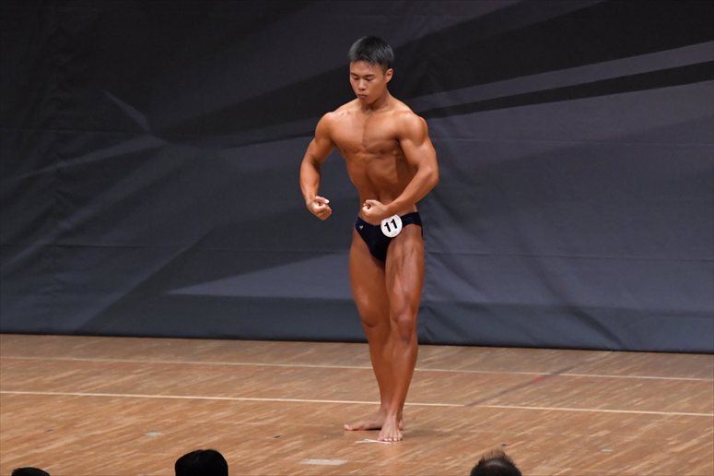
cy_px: 238
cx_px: 357
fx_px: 5650
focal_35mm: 285
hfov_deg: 7.2
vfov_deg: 4.8
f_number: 5.6
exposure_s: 1/400
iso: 6400
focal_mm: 190
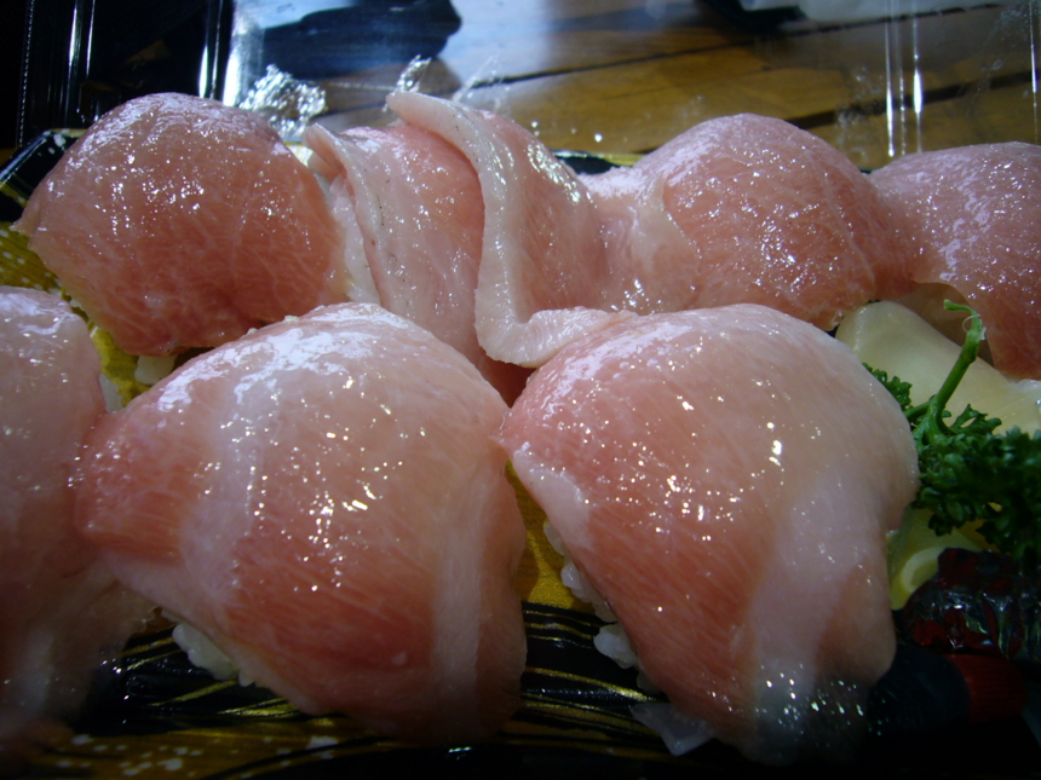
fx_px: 842
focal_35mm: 28
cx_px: 520
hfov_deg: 63.4
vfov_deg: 49.7
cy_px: 390
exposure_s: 1/30
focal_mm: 4.6
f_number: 2.8
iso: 80
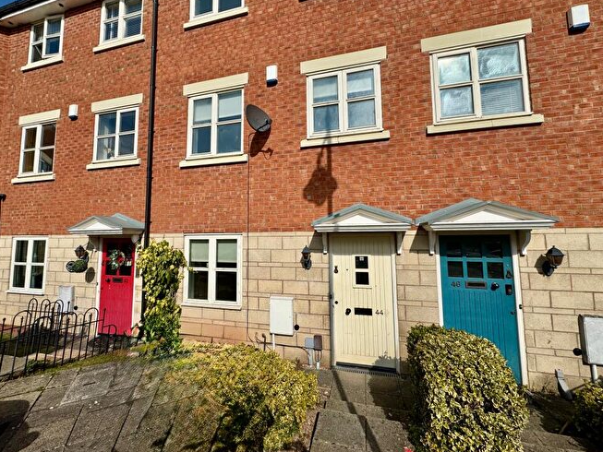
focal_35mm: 15
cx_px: 291
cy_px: 214
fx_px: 261
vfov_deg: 81.7
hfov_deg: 98.1
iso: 40
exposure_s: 1/3906
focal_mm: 2.22
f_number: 2.2
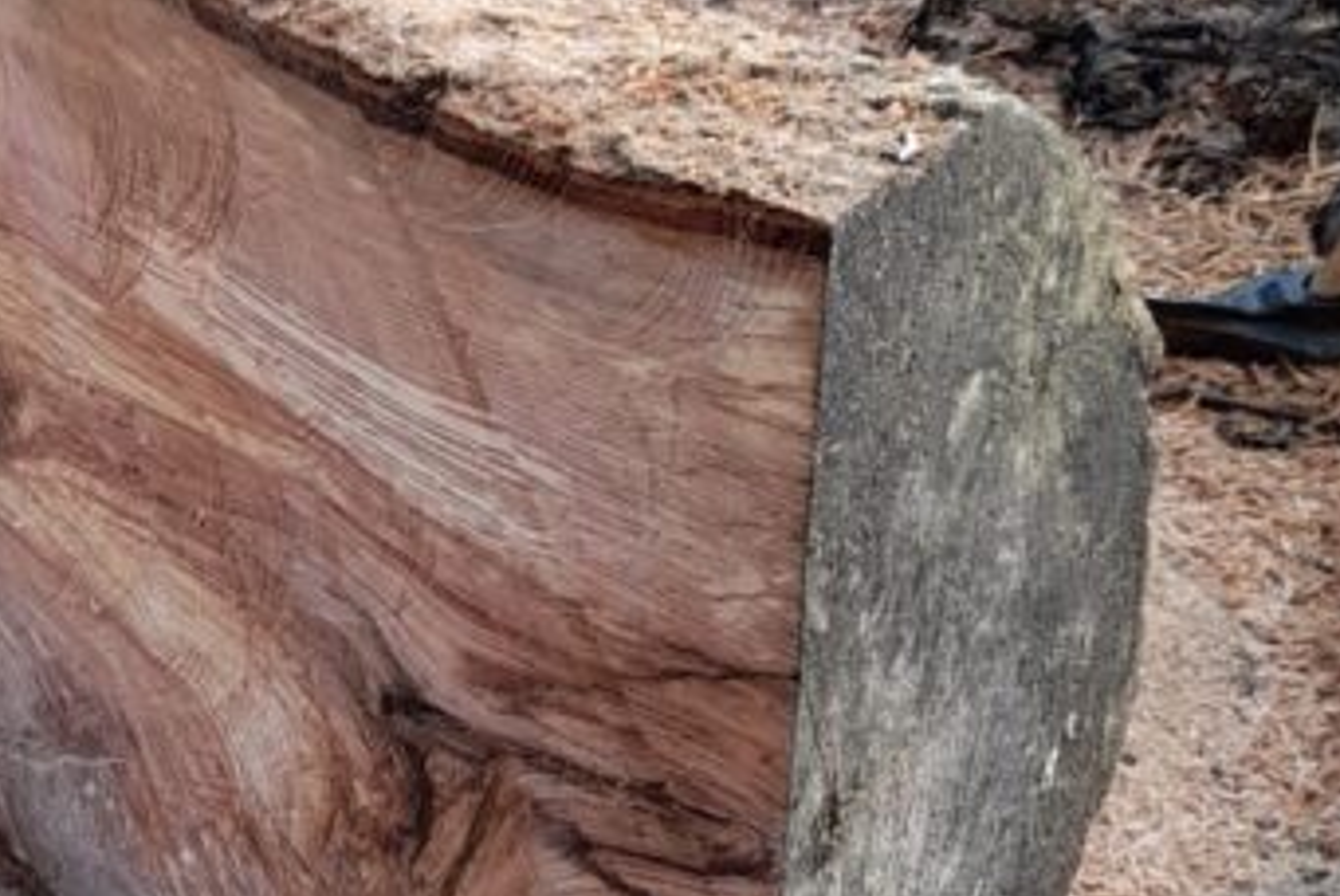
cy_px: 747
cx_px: -157
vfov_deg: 17.4
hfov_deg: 24.2
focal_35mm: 78
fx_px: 2906
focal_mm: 4.6
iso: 20
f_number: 2
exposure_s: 1/100
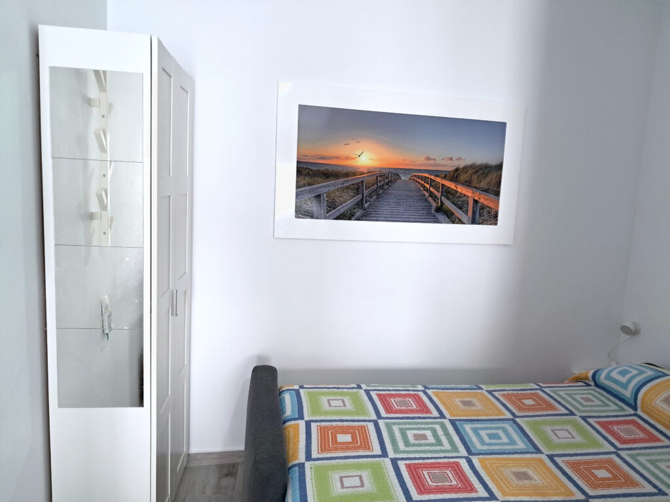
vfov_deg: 51.4
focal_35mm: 27
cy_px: 251
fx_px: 523
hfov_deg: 65.3
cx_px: 335
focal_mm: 4
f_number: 1.8
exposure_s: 1/50
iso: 200
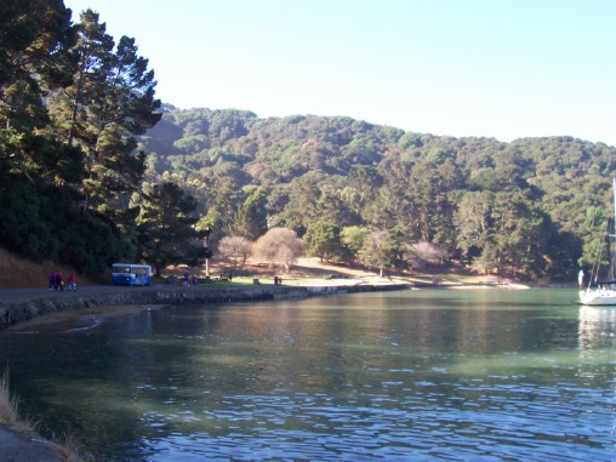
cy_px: 231
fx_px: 658
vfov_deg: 38.7
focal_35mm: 37
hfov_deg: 50.1
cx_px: 308
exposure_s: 1/350
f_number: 2.8
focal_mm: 5.6
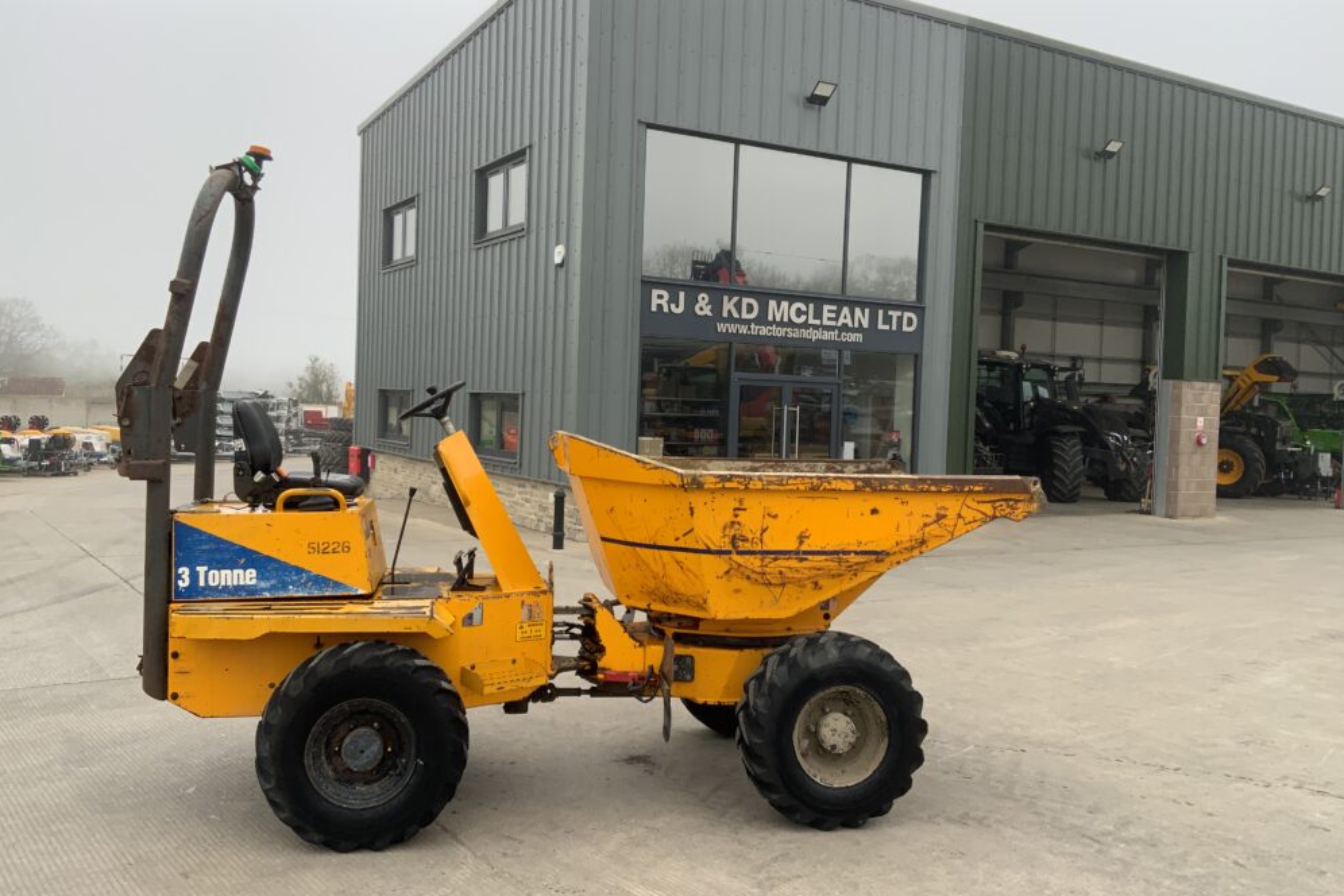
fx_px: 1157
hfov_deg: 60.3
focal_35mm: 31
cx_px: 661
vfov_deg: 42.3
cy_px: 430
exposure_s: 1/247
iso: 16
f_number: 1.8
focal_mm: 3
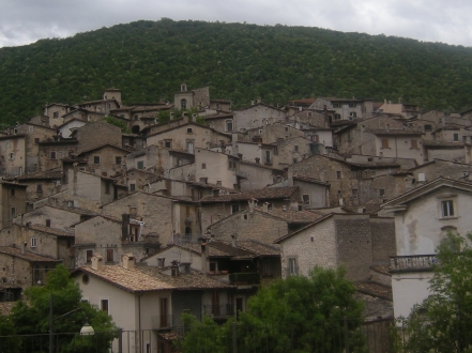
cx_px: 198
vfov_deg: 21.2
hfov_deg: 28.1
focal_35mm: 69
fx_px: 940
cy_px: 129
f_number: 3.2
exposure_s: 1/532
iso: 64
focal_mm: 6.3
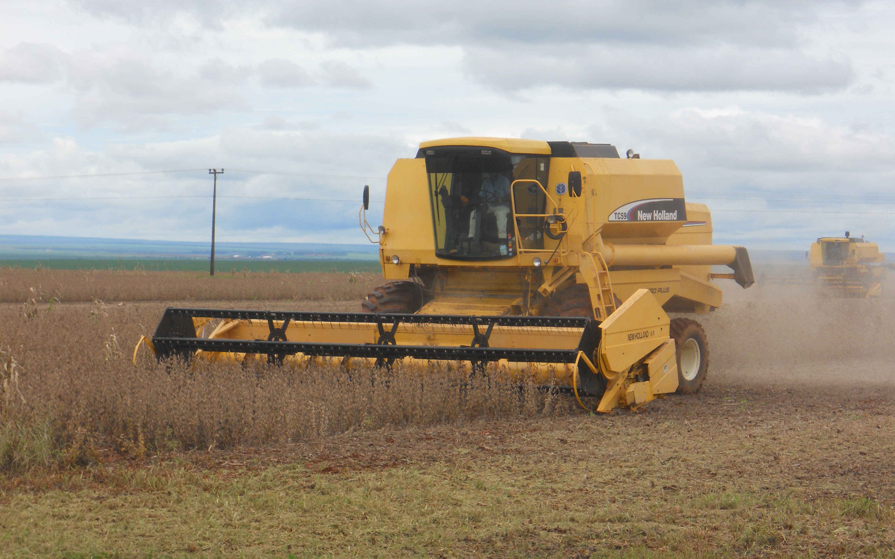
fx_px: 2927
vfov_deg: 10.9
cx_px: 447
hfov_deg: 17.4
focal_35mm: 120
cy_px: 297
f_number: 5.9
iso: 80
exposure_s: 1/400
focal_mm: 20.3
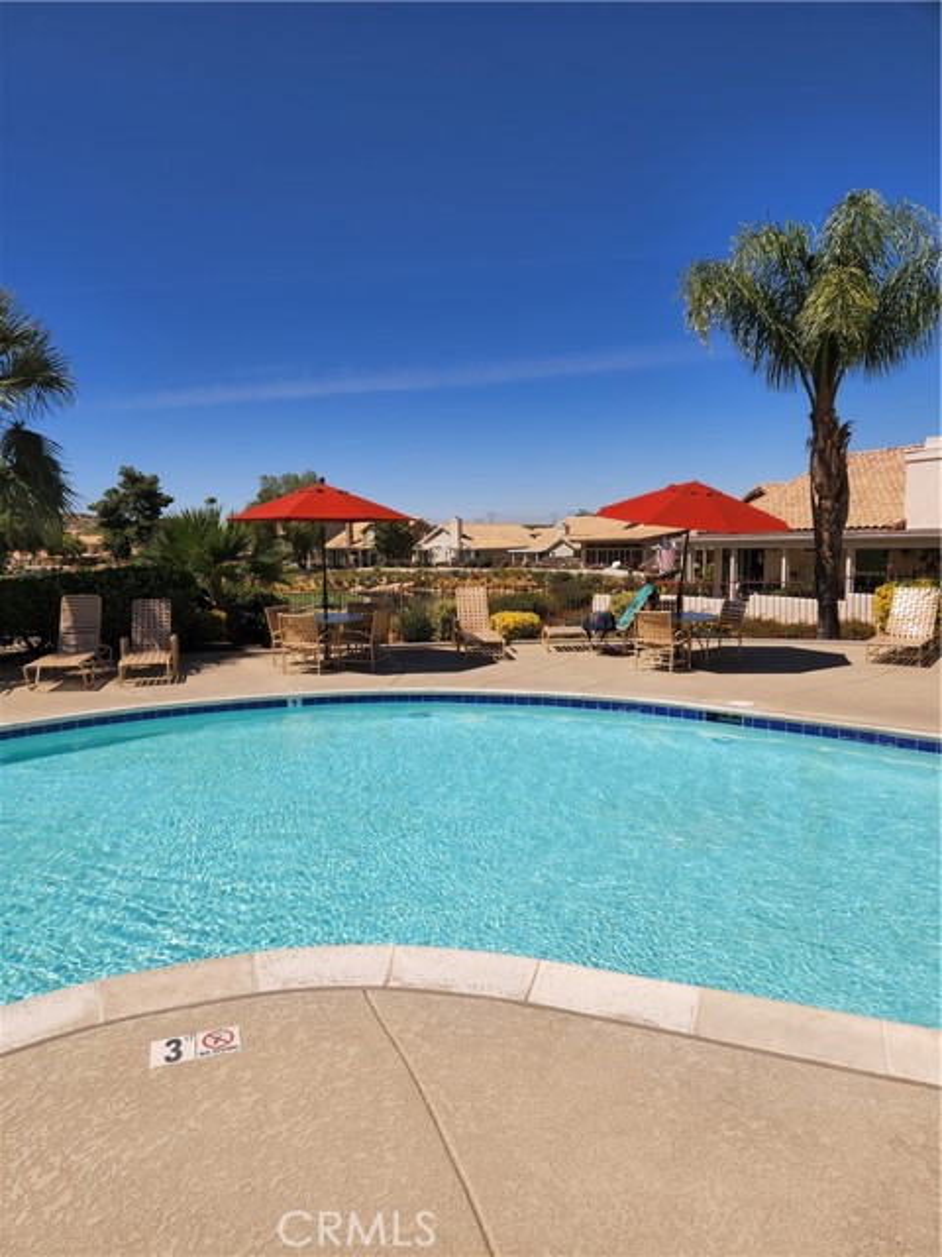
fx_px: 835
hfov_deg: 58.9
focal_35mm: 23
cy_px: 628
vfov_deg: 73.9
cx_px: 471
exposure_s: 1/2985
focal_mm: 5.4
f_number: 1.8
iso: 20
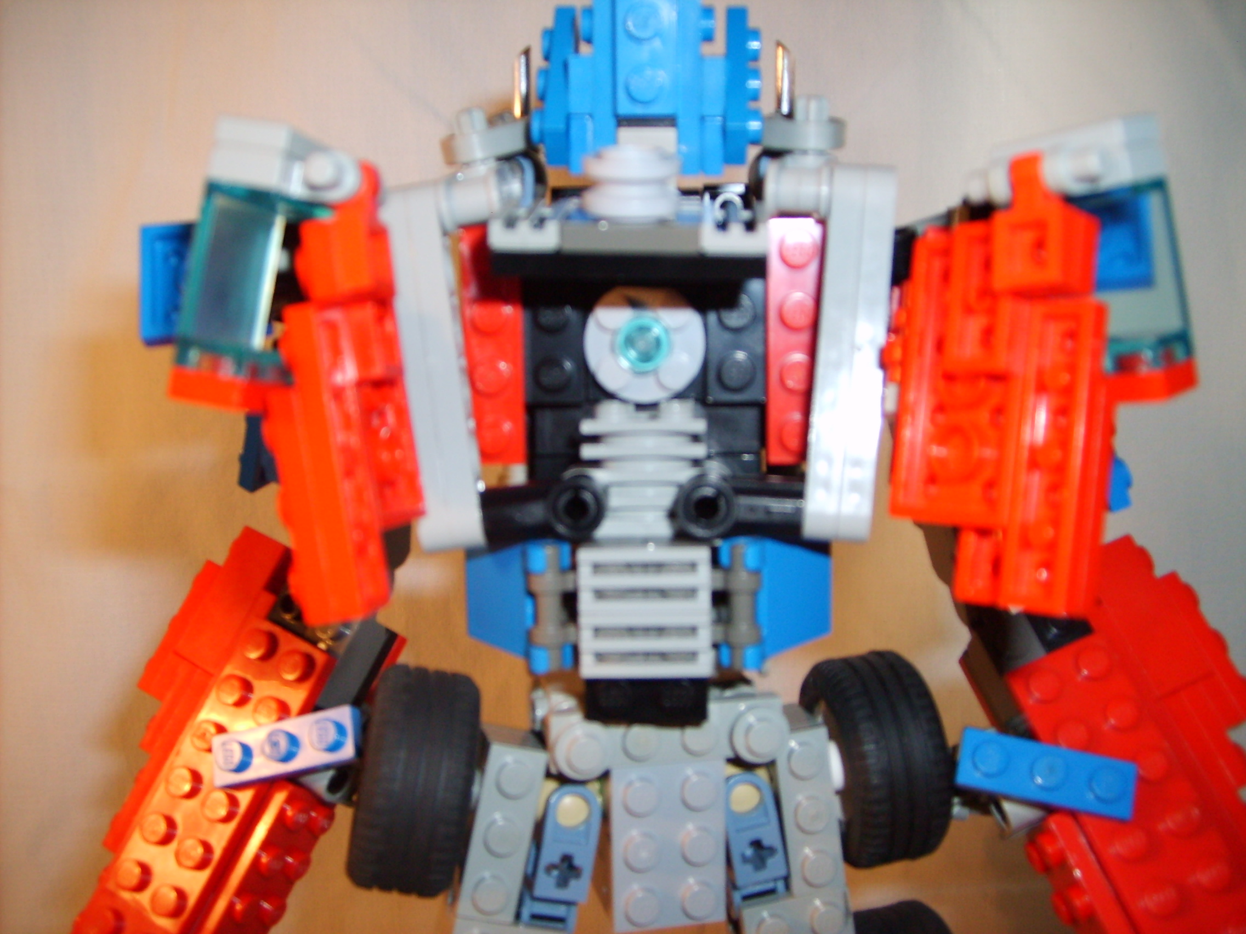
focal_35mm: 35
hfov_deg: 52.6
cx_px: 623
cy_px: 467
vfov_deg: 40.7
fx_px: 1260
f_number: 2.8
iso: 100
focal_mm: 5.8
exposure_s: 1/45
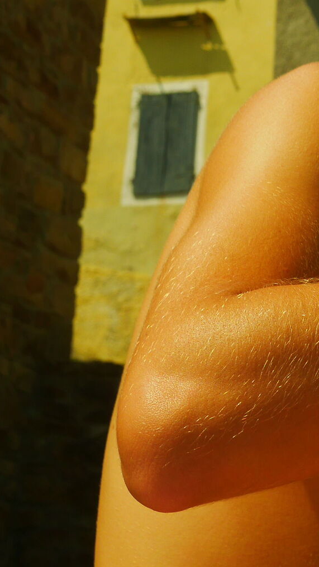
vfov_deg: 20.4
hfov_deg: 11.2
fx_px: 1550
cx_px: 496
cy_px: 70
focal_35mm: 103
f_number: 6.3
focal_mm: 20
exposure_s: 1/1300
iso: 200
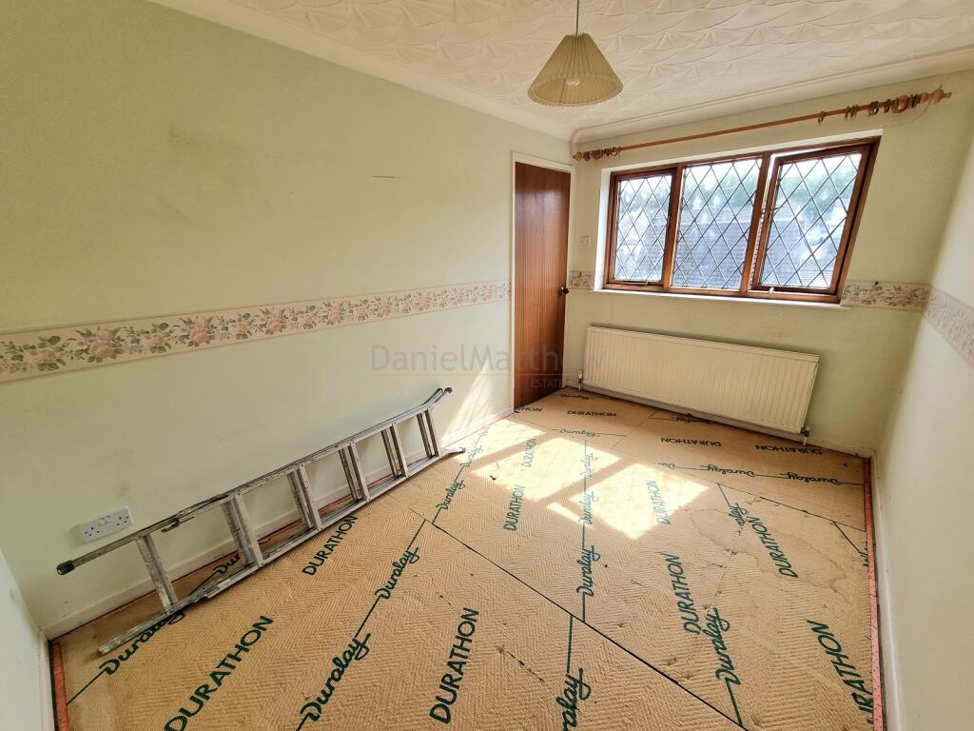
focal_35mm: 13
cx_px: 487
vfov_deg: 89.9
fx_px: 366
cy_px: 366
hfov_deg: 106.2
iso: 50
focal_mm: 2.2
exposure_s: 1/192
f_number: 2.2
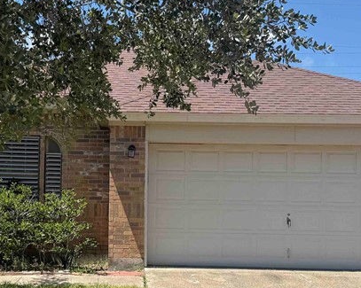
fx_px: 630
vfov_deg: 25.6
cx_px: 142
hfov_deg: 31.9
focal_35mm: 59
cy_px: 191
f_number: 1.78
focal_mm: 6.76
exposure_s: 1/3759
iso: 80
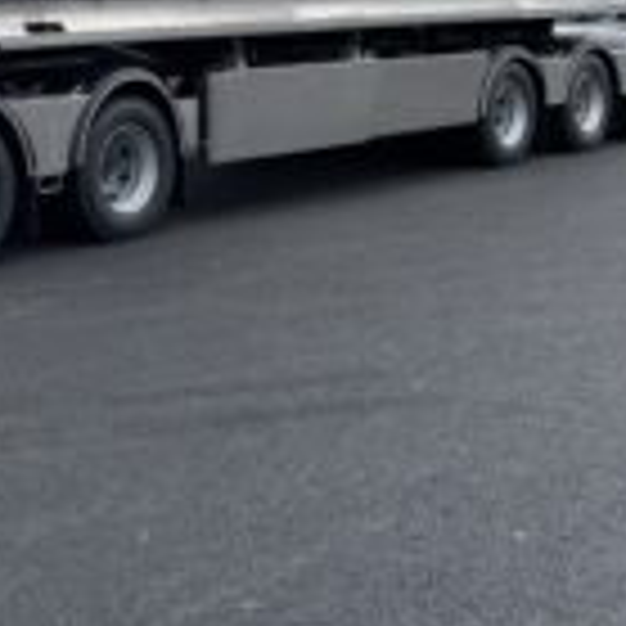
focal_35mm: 66
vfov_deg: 24.8
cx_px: -68
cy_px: -14
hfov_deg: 24.3
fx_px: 1350
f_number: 1.6
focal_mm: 4.2
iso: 32
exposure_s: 1/1916
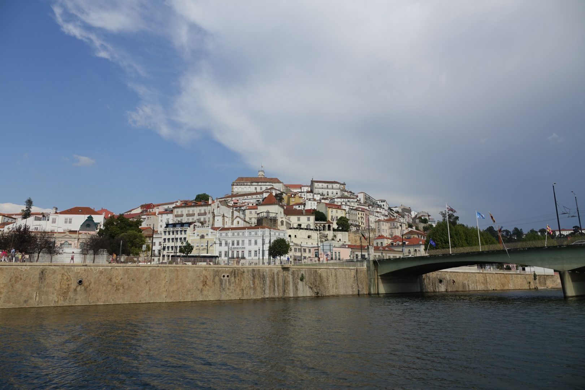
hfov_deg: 73.7
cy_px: 195
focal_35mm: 24
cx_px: 292
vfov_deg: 53.1
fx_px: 390
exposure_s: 1/1000
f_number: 4
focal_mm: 8.8
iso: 100
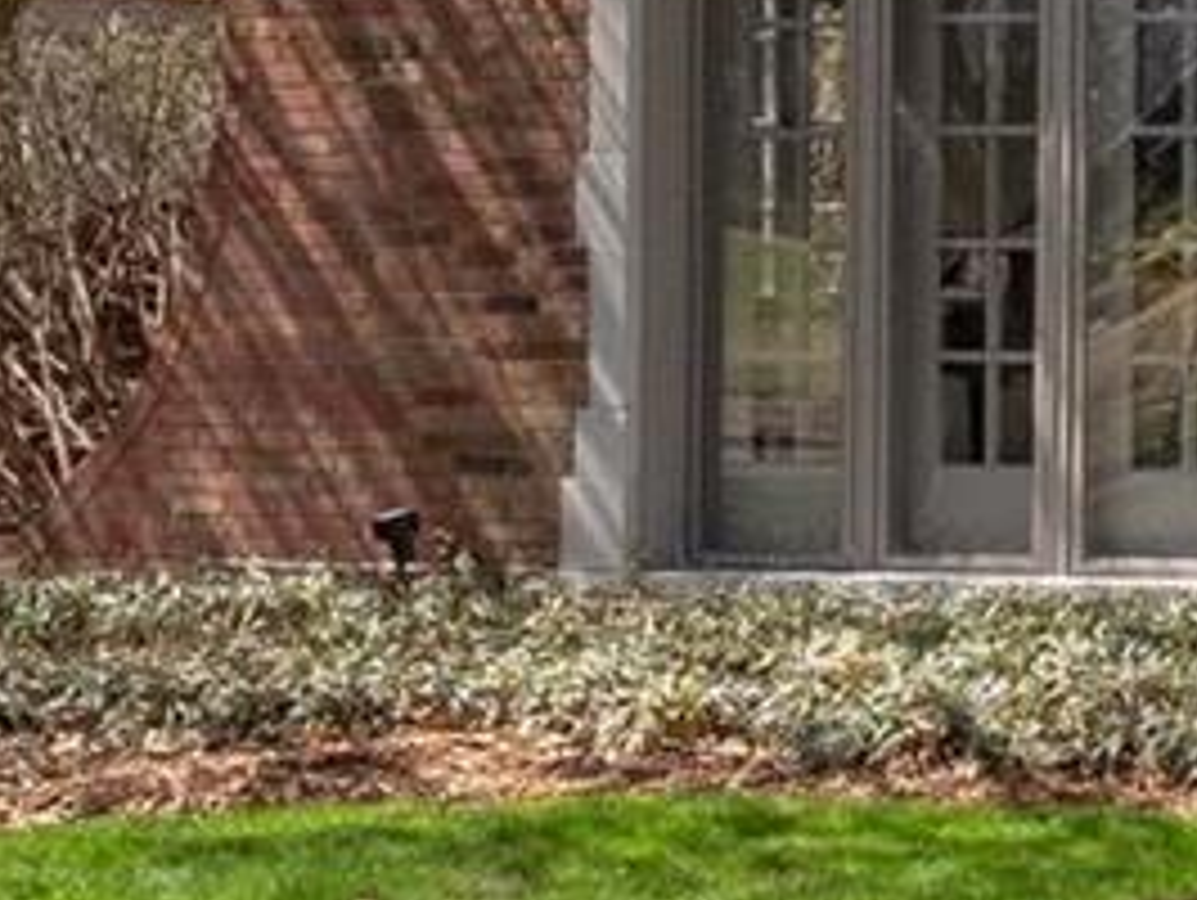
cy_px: -765
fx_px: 6403
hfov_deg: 9.3
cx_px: 3114
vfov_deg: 7.8
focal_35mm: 185
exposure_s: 1/320
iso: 400
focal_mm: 16
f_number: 8
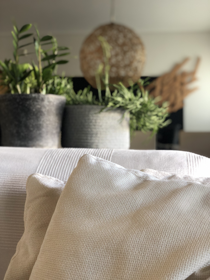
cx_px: 105
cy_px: 140
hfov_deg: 28.0
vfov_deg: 36.8
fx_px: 421
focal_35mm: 52
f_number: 2.4
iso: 100
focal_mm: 6
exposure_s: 1/33
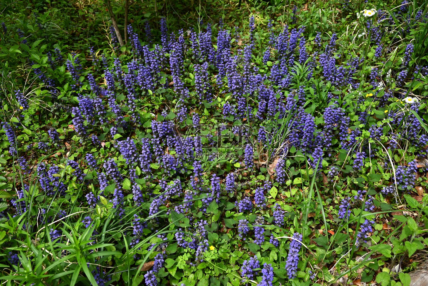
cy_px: 143
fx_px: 357
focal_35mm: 30
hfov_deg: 61.9
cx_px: 214
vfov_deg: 43.6
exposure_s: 1/640
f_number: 6.3
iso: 200
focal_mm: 30
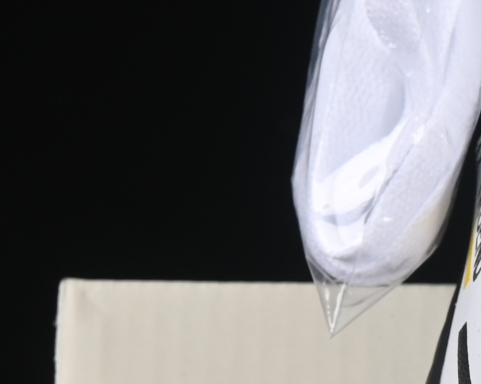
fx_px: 5777
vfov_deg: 3.8
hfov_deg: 4.7
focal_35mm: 406
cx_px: 1035
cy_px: 330
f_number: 8
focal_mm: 50
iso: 160
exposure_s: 1/60
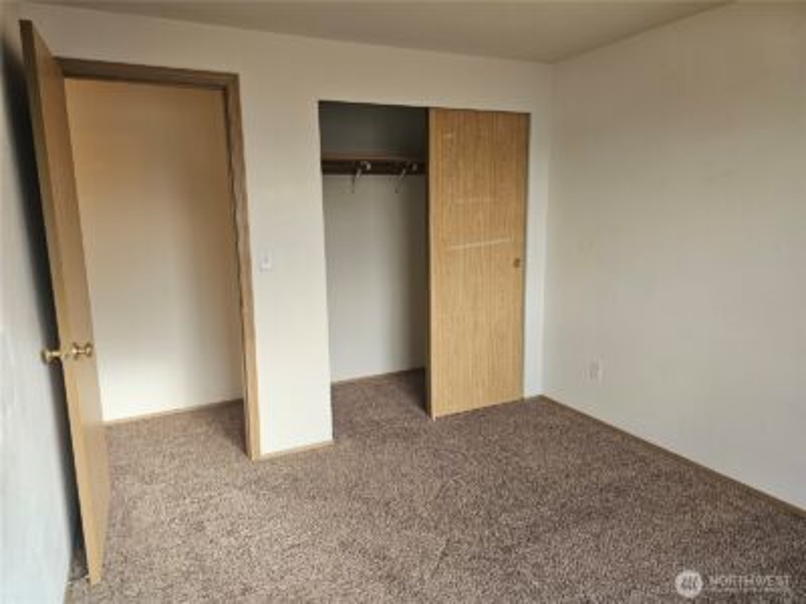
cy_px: 302
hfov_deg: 73.9
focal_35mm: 23
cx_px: 403
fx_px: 536
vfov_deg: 58.9
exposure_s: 1/120
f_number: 1.7
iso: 125
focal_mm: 6.3
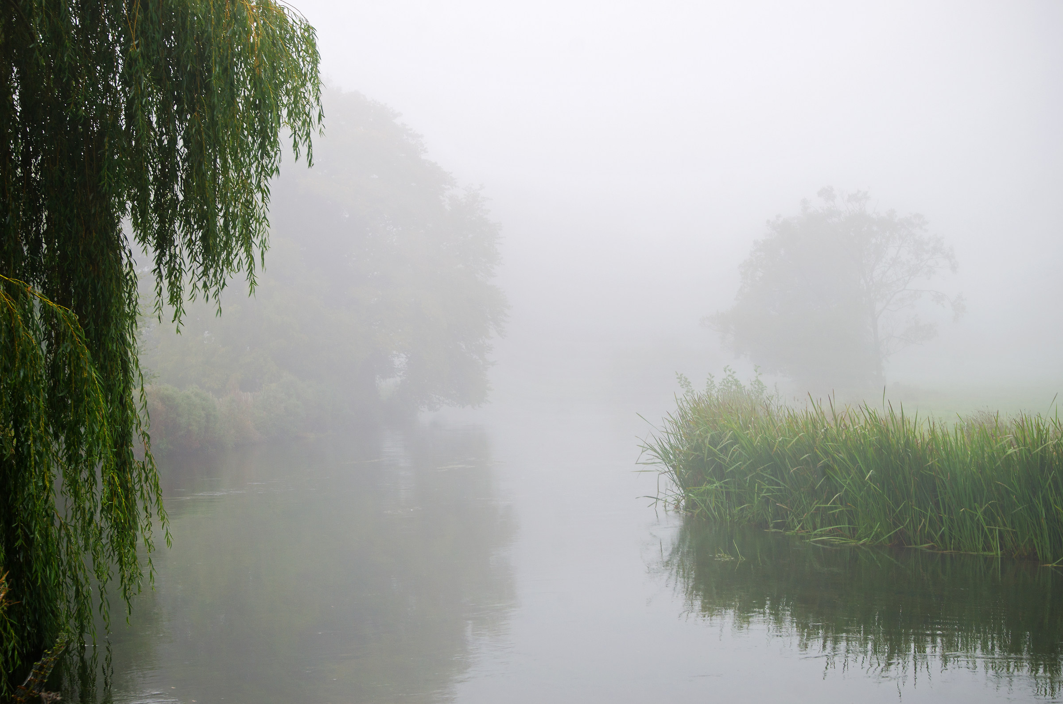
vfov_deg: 21.5
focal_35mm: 63
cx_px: 532
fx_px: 1856
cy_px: 352
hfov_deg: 32.0
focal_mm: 42
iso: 100
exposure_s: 1/60
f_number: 9
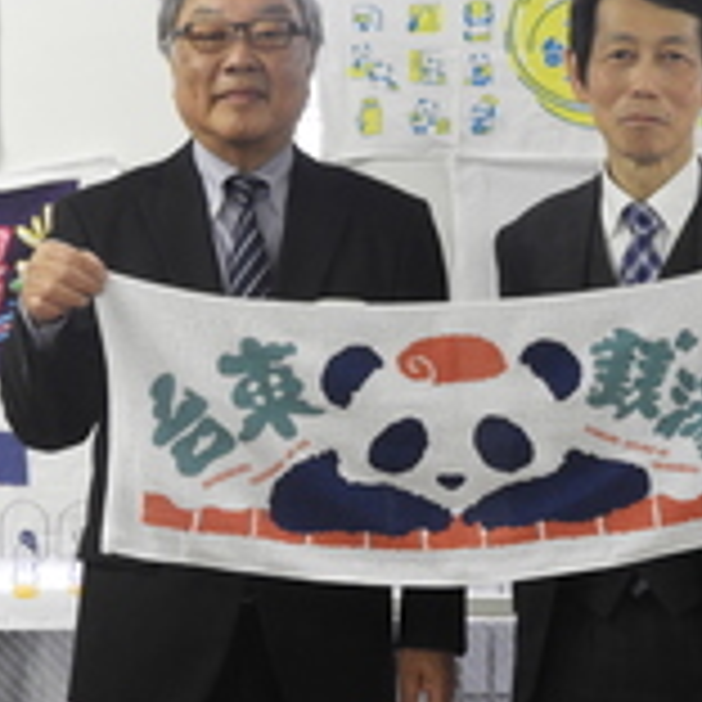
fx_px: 3166
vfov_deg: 12.6
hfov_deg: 12.6
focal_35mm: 138
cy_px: 297
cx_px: 407
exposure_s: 1/30
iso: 360
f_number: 4.5
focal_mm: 12.5
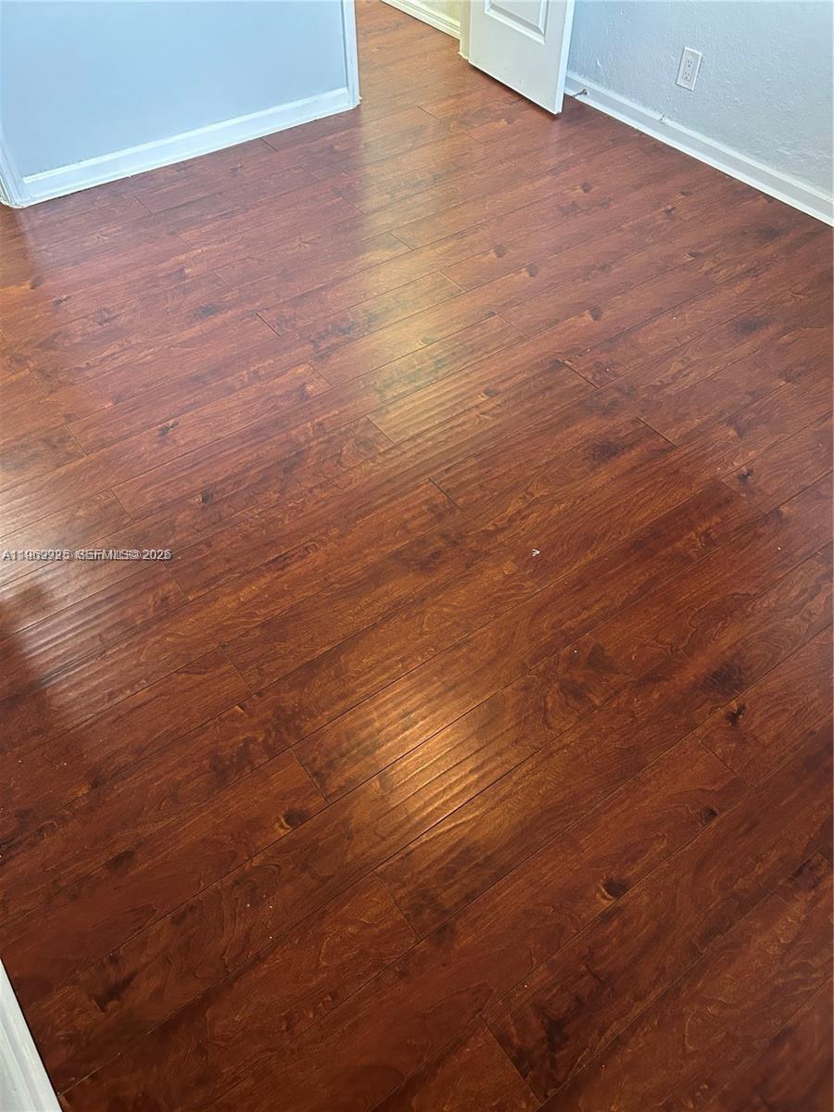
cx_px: 417
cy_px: 556
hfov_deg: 53.1
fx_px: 835
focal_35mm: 26
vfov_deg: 67.3
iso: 400
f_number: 1.5
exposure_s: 1/40
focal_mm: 5.7
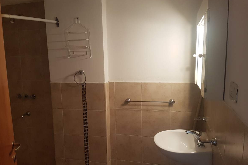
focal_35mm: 28
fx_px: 193
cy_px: 83
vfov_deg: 46.4
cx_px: 126
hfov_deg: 65.5
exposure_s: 1/50
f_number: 1.7
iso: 100
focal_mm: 4.2
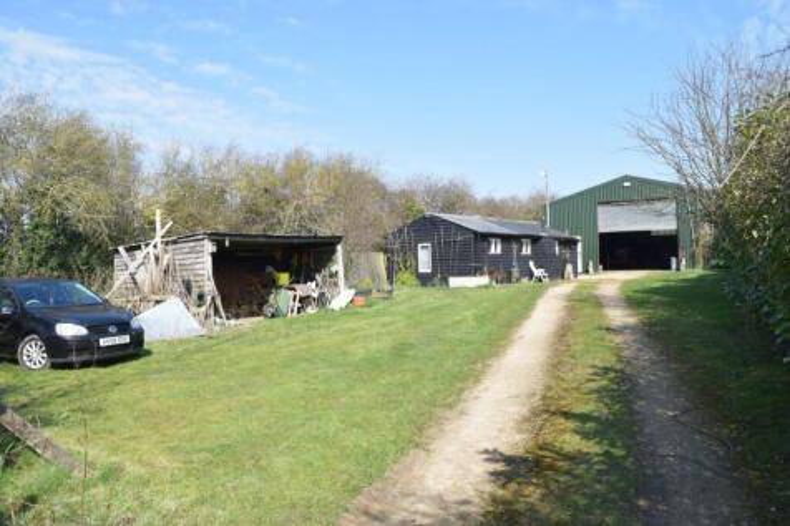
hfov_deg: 67.4
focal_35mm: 27
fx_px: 592
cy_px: 263
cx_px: 395
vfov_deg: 47.9
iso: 400
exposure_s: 1/400
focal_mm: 18
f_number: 10
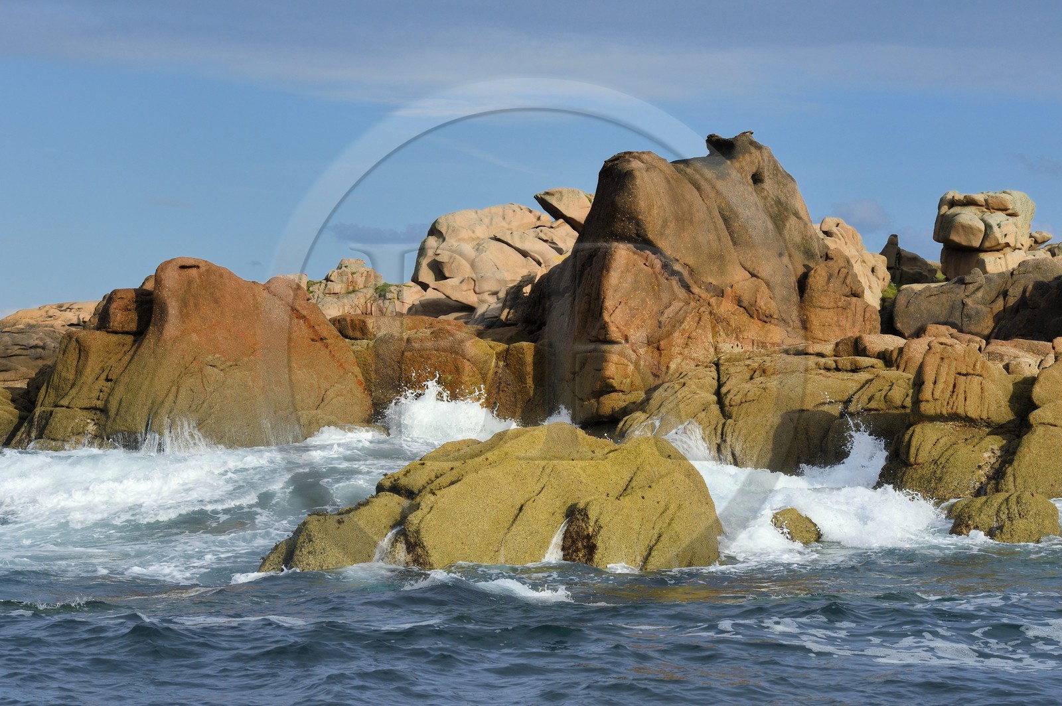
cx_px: 531
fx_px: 2800
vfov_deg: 14.4
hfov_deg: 21.5
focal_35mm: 95
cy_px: 353
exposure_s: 1/1000
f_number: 11
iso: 400
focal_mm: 95
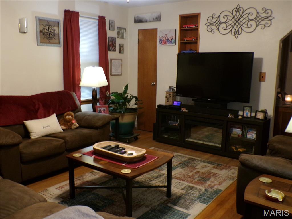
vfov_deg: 44.2
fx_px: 270
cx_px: 146
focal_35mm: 32
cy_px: 110
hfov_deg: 56.8
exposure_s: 1/17
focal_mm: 5.8
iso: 456
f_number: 3.2
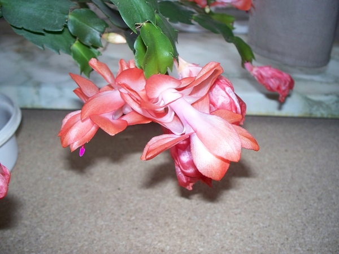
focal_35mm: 36
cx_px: 170
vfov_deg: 39.7
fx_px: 353
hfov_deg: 51.4
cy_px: 127
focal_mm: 7.54
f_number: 2.8
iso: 200
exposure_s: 1/30
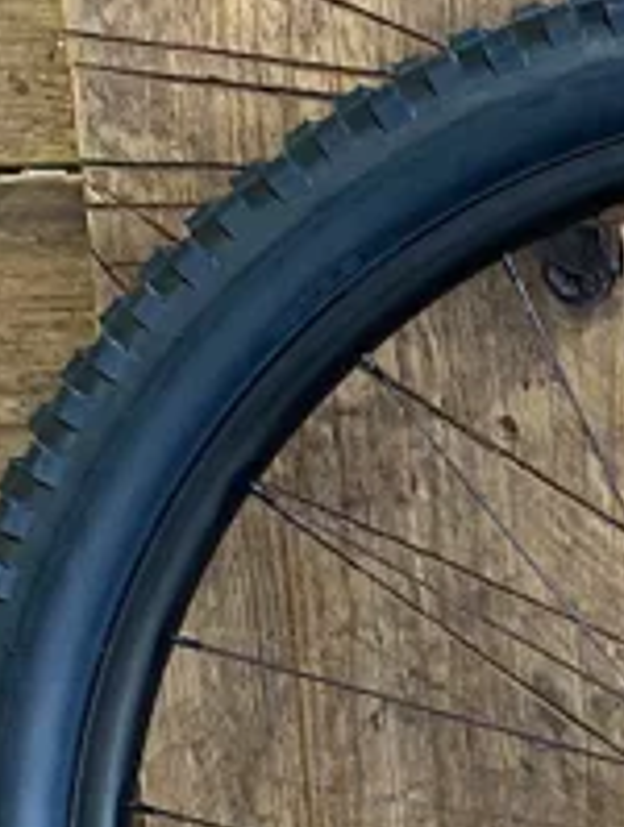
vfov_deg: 13.7
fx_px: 3330
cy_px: 1047
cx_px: 1398
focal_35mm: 139
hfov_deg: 9.7
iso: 200
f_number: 1.8
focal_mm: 4.25
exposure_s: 1/50
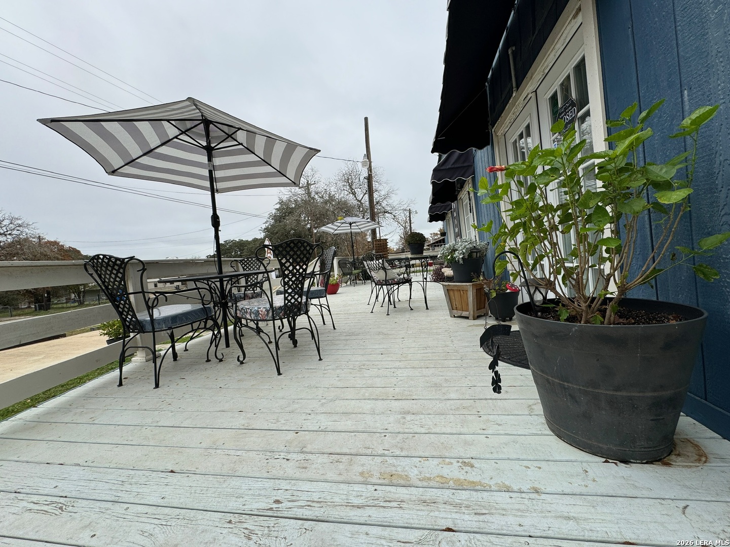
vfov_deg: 85.7
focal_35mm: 14
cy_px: 274
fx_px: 295
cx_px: 365
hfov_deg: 102.1
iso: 40
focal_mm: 2.22
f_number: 2.2
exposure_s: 1/448
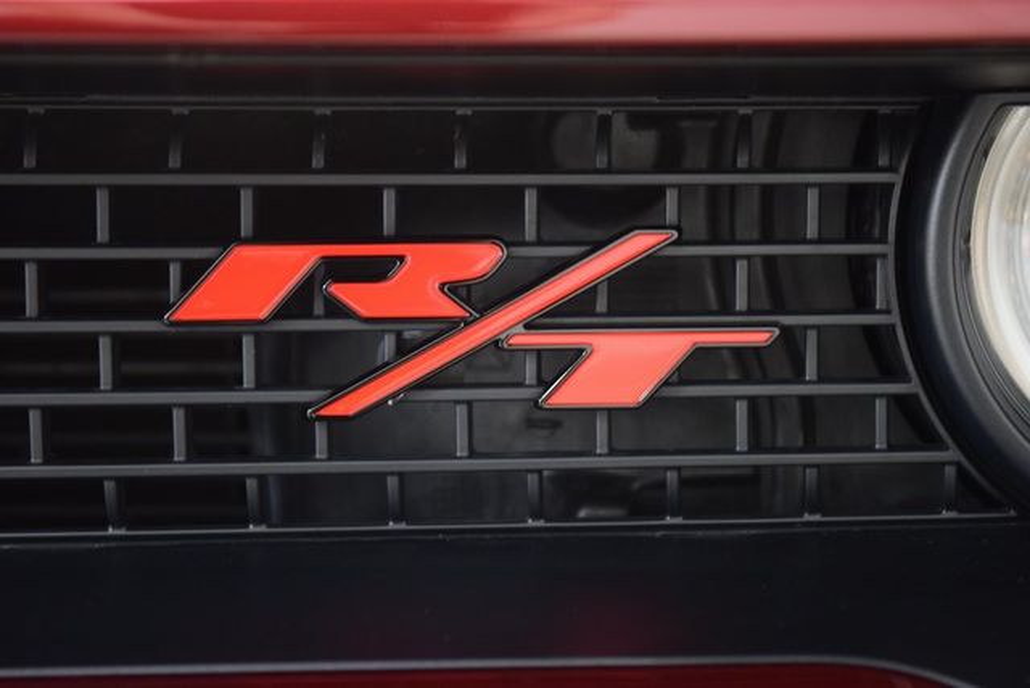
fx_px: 3005
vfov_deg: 13.0
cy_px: 344
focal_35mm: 105
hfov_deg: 19.5
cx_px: 515
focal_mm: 70
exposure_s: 1/25
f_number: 2.8
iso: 1600
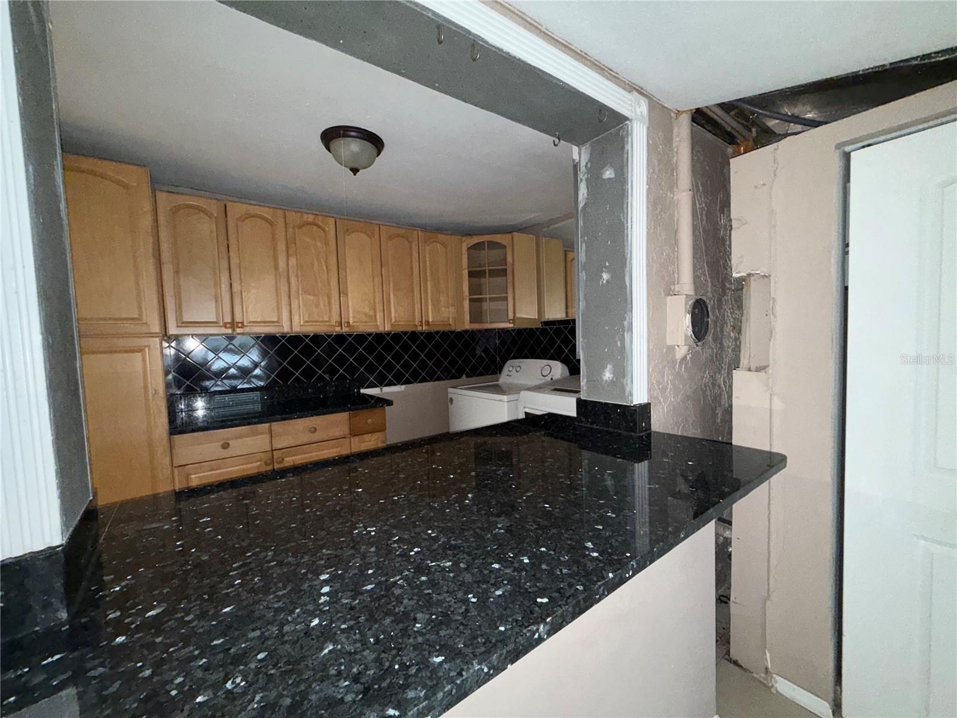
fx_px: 387
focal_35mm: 14
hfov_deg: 102.1
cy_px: 359
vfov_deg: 85.7
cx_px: 478
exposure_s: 1/40
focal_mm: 2.22
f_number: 2.2
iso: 400
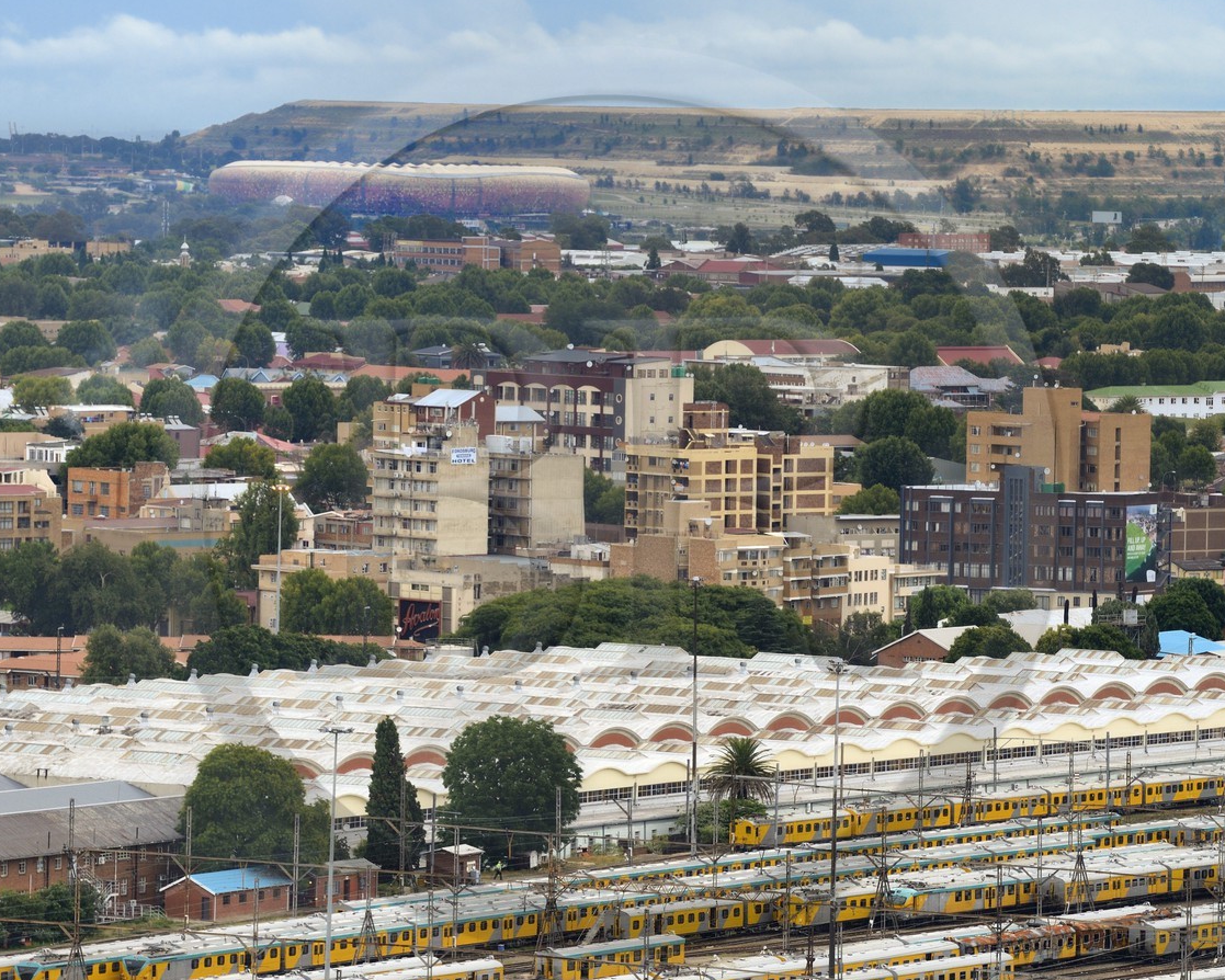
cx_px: 605
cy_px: 500
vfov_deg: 6.6
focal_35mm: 235
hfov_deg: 8.2
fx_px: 8521
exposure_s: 1/320
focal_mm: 175
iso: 200
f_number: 7.1
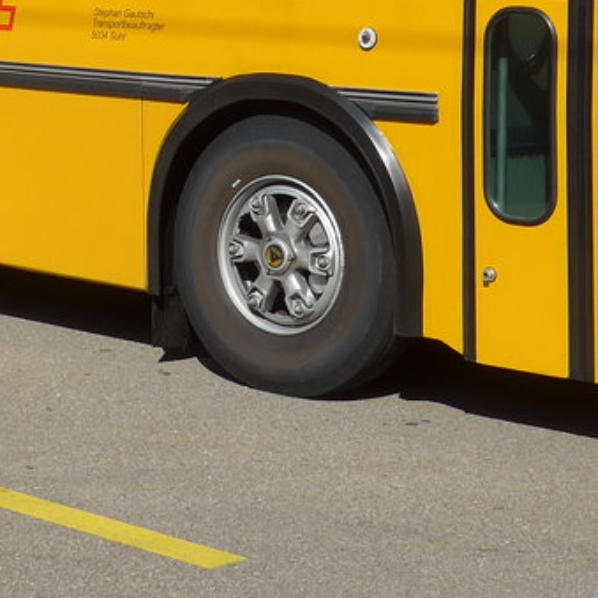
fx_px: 1896
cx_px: 139
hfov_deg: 17.8
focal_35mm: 97
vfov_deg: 17.0
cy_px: -150
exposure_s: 1/1600
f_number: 3.2
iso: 80
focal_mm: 6.5
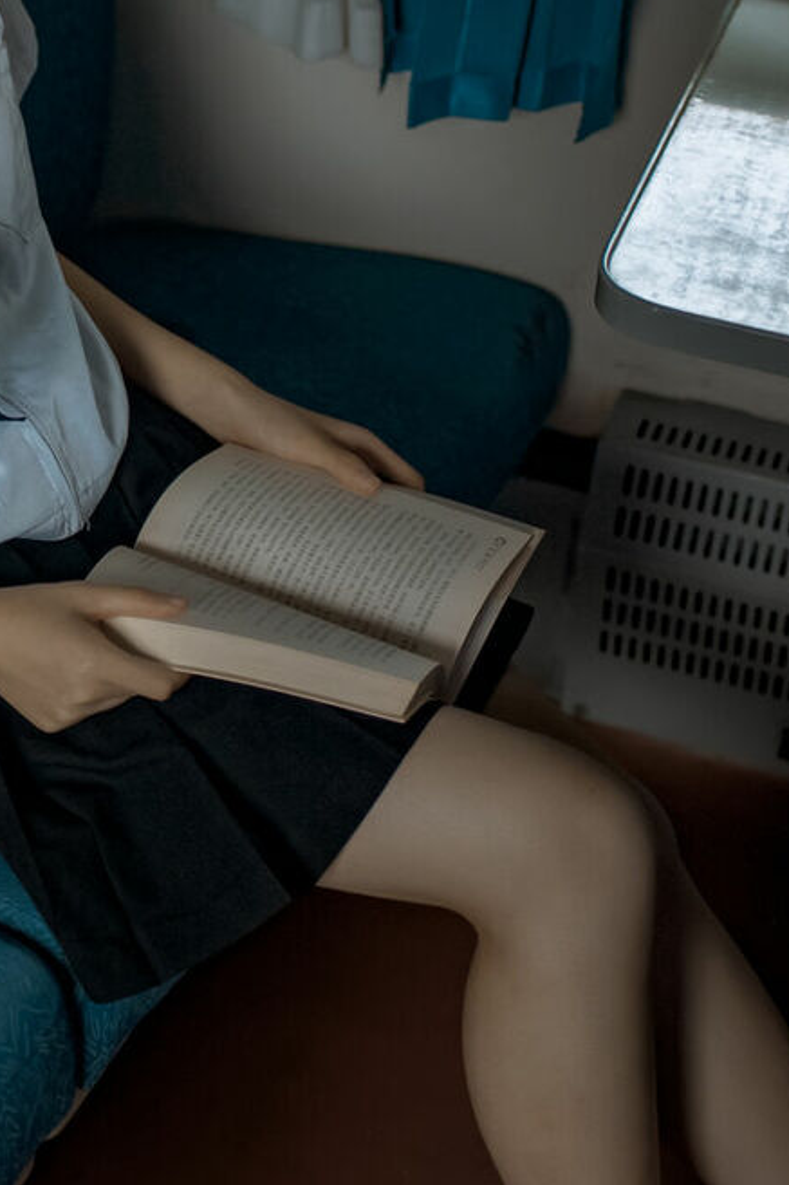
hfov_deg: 16.0
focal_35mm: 84
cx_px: 31
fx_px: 2763
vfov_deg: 24.0
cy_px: 323
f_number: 1.8
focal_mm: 35
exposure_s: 1/320
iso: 1600
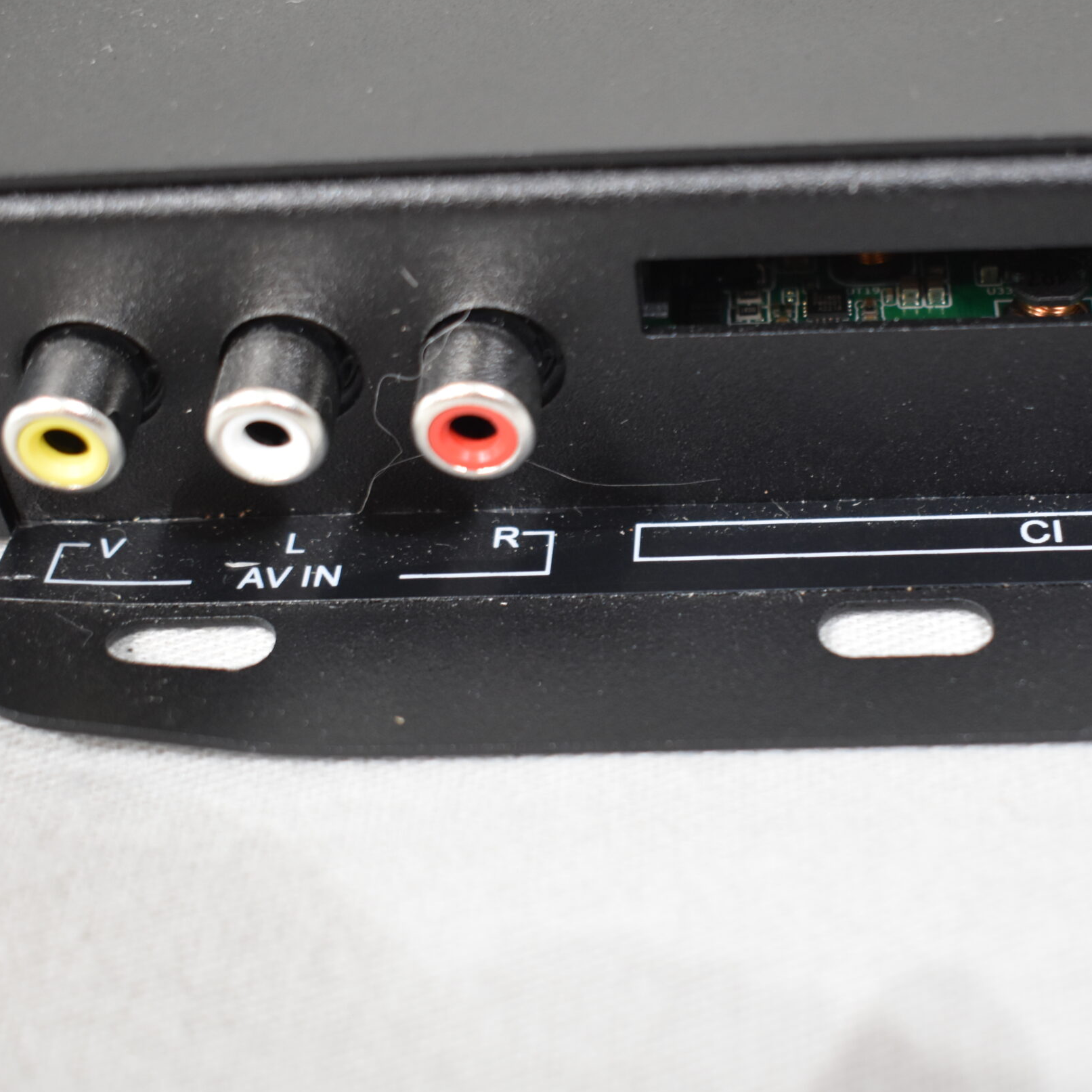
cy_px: 563
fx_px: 2094
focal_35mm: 59
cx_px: 765
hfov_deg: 28.9
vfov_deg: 29.2
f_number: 4.2
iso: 800
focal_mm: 29
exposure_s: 1/60
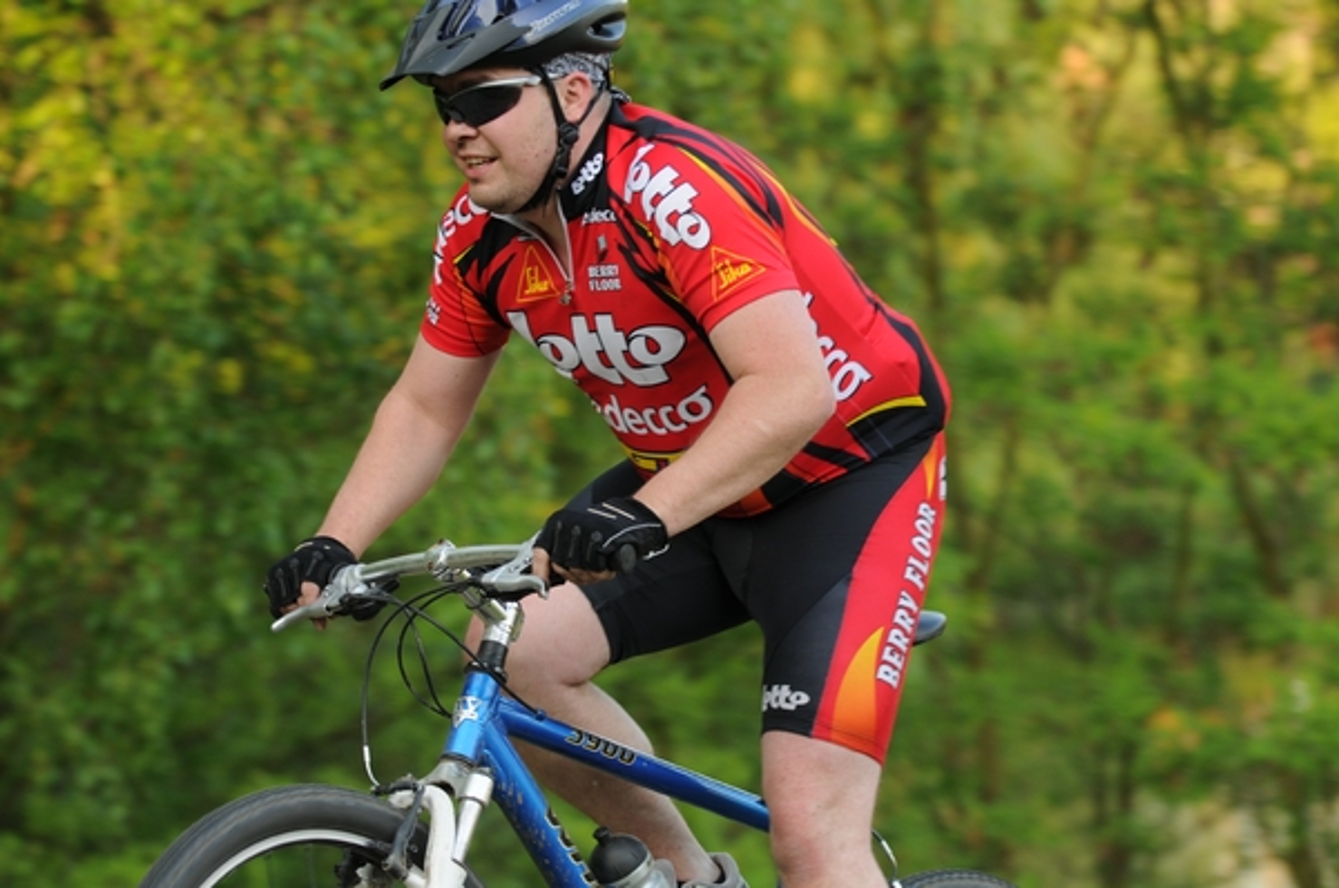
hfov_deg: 14.4
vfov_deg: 9.6
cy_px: 444
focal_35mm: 142
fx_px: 5292
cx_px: 670
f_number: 2.8
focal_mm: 95
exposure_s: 1/320
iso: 200
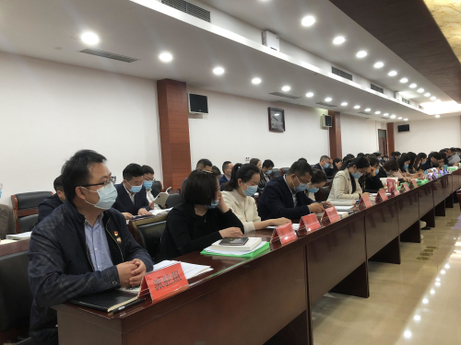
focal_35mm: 28
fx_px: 373
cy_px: 172
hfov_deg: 63.4
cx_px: 230
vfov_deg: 49.7
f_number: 1.8
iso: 32
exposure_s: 1/25
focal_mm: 4
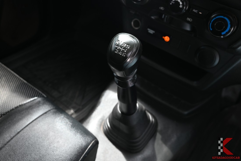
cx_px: 120
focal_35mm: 32
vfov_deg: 41.7
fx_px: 211
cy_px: 80
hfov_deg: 59.5
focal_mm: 31.5
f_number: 6.7
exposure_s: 1/15
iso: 140
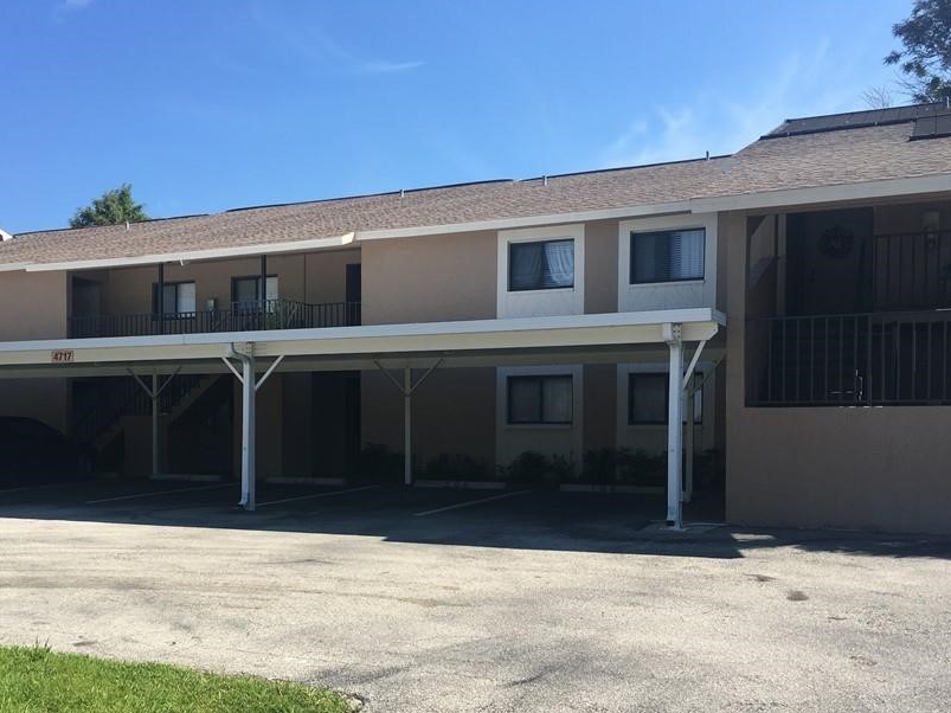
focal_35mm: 37
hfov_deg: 49.8
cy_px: 444
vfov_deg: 38.4
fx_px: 1016
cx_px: 380
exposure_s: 1/1083
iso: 25
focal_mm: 4.15
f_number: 2.2
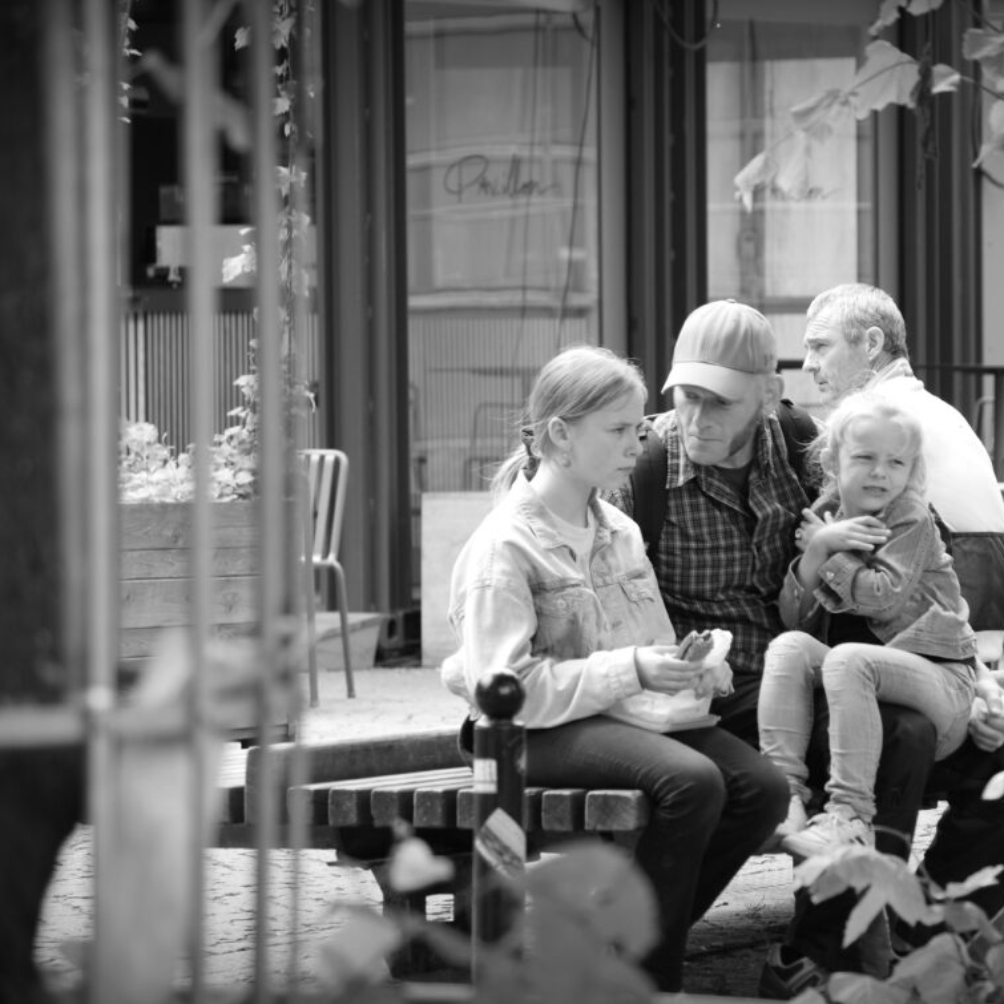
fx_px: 7875
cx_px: 661
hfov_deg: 7.3
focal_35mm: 240
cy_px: 504
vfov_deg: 7.3
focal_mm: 125
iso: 200
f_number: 4.5
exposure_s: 1/200
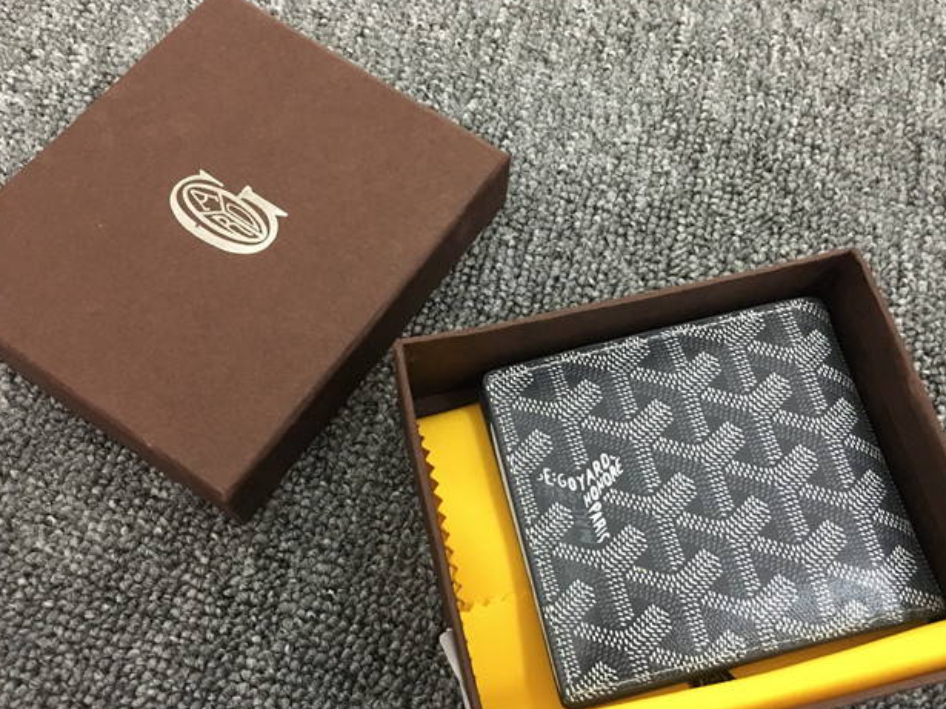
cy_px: 382
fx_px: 902
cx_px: 472
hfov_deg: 55.4
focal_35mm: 33
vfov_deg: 42.9
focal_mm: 4.15
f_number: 2.2
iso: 320
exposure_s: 1/17
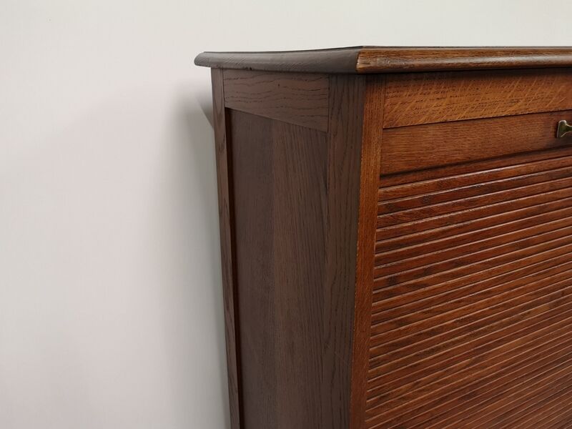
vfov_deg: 51.4
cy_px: 214
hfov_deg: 65.3
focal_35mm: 27
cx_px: 286
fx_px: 446
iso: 400
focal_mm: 5.58
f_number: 1.8
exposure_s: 1/33.3
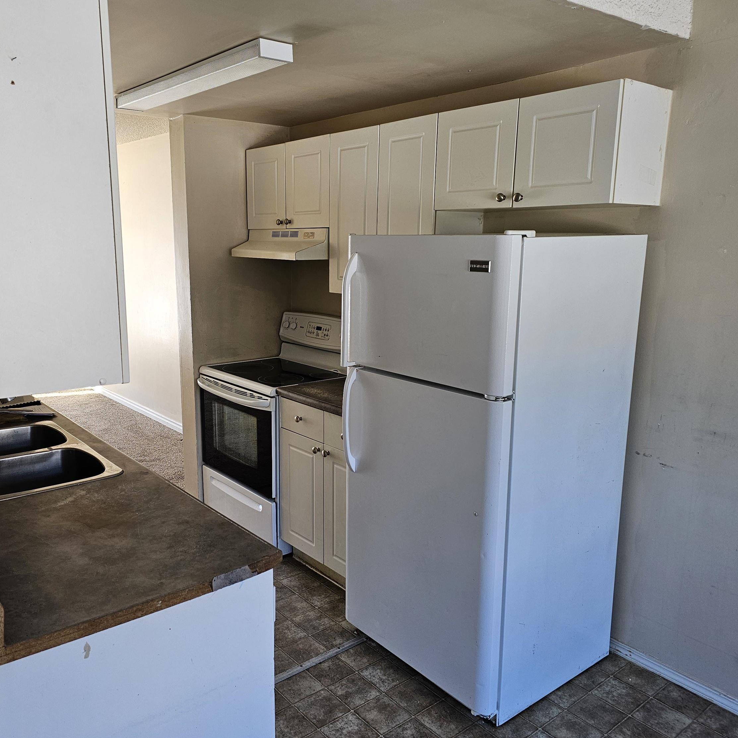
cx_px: 329
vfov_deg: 57.3
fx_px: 675
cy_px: 370
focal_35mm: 28
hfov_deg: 57.2
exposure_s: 1/207
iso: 100
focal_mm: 6.3
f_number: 1.7
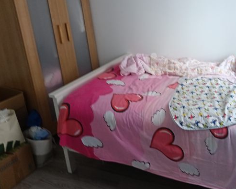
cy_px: 66
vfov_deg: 38.8
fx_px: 266
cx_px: 174
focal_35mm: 38
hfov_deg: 46.4
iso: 949
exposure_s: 1/25
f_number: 1.75
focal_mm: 5.25
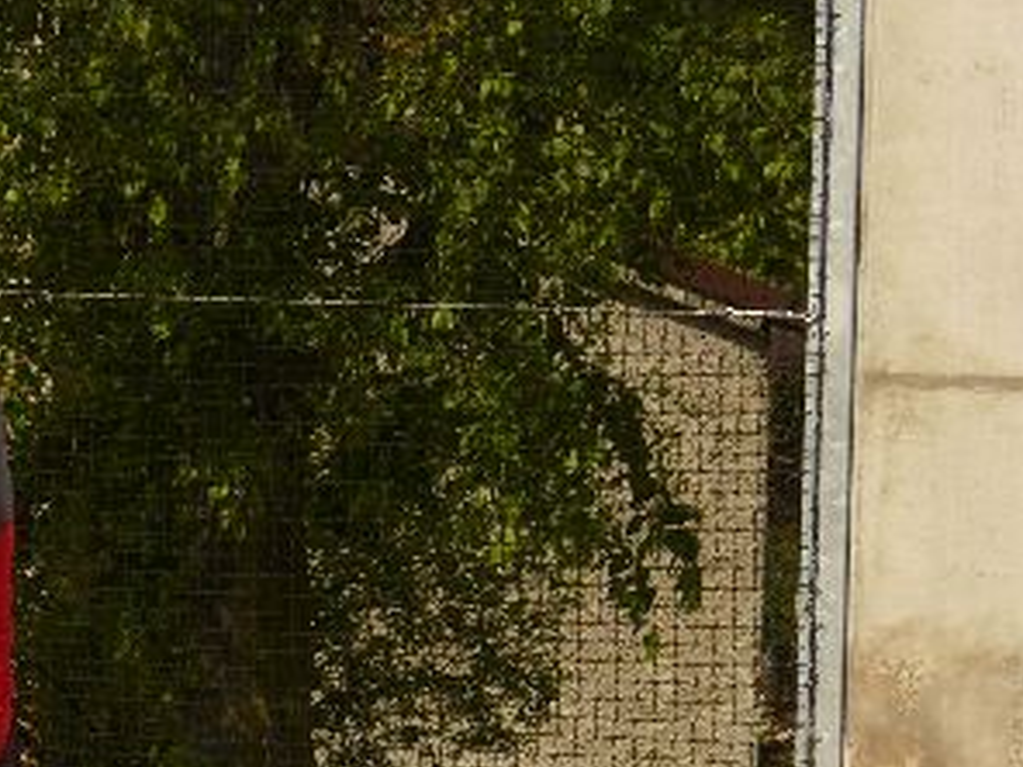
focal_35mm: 308
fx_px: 9102
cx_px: -131
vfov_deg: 4.8
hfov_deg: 6.4
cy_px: 895
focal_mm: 18.8
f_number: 5.6
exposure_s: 1/500
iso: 100
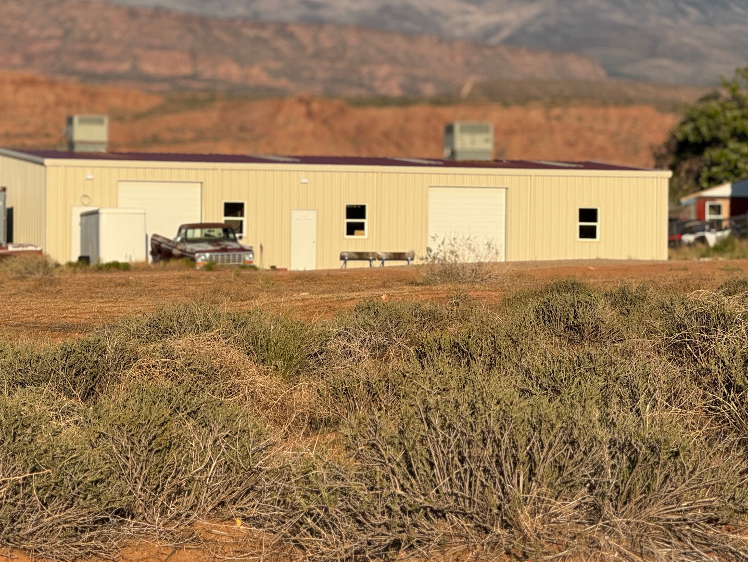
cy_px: 235
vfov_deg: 9.4
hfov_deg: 12.5
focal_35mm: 158
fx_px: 3415
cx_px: 268
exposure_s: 1/1451
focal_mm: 15.66
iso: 50
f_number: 2.8
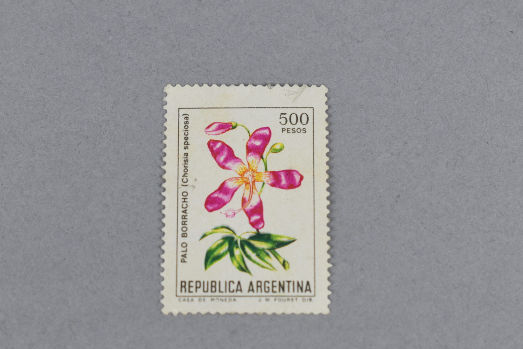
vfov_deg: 13.1
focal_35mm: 105
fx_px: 1520
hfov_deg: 19.5
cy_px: 200
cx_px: 261
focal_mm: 55
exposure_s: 1/125
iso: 400
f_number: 6.3
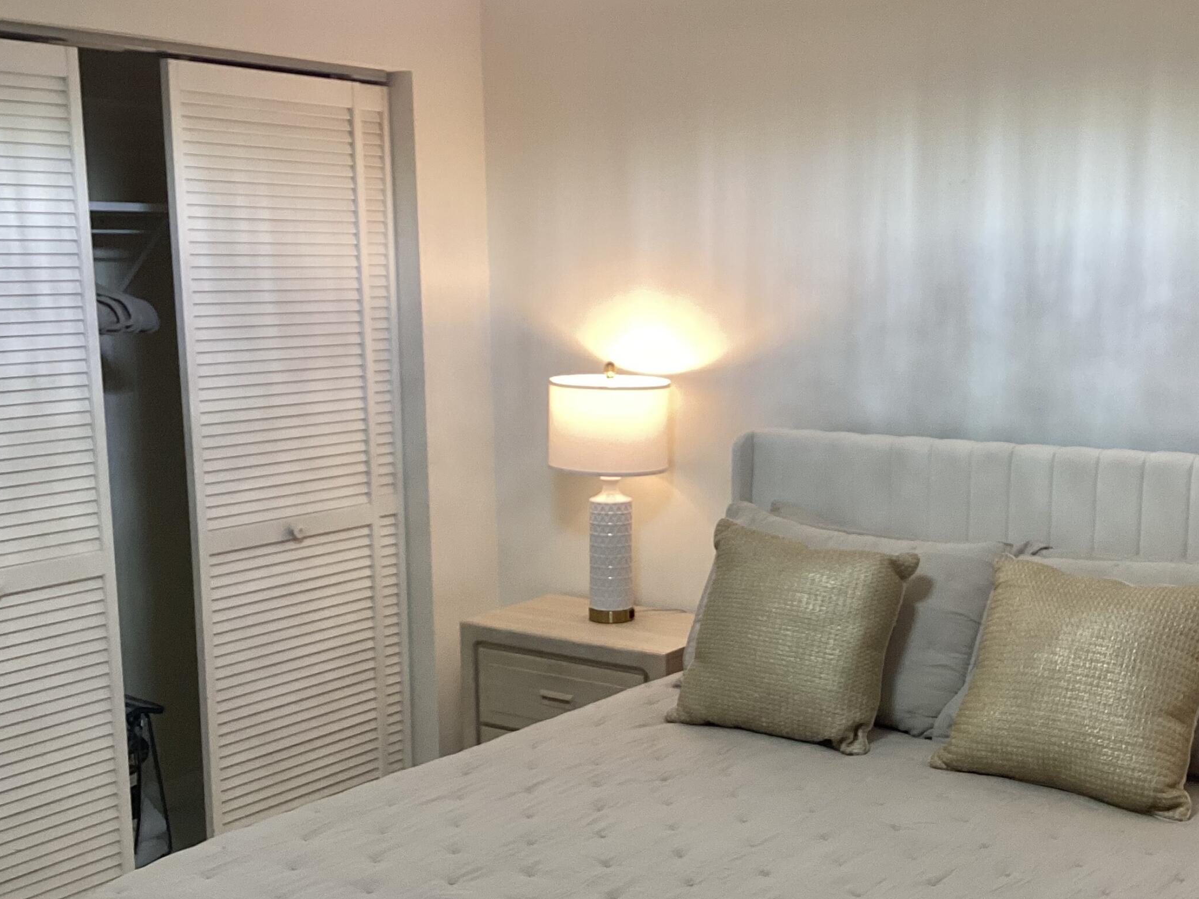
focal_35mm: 45
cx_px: 622
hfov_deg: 42.1
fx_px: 1559
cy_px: 528
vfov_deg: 32.1
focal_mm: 3.3
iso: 100
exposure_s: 1/60
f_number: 2.4
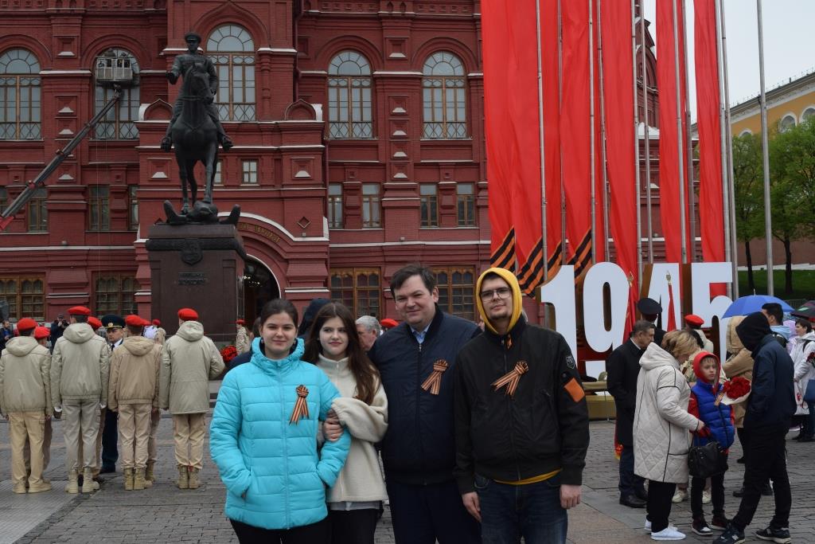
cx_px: 408
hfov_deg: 47.9
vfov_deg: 33.0
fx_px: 917
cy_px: 272
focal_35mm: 40
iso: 220
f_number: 8
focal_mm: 27
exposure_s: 1/250
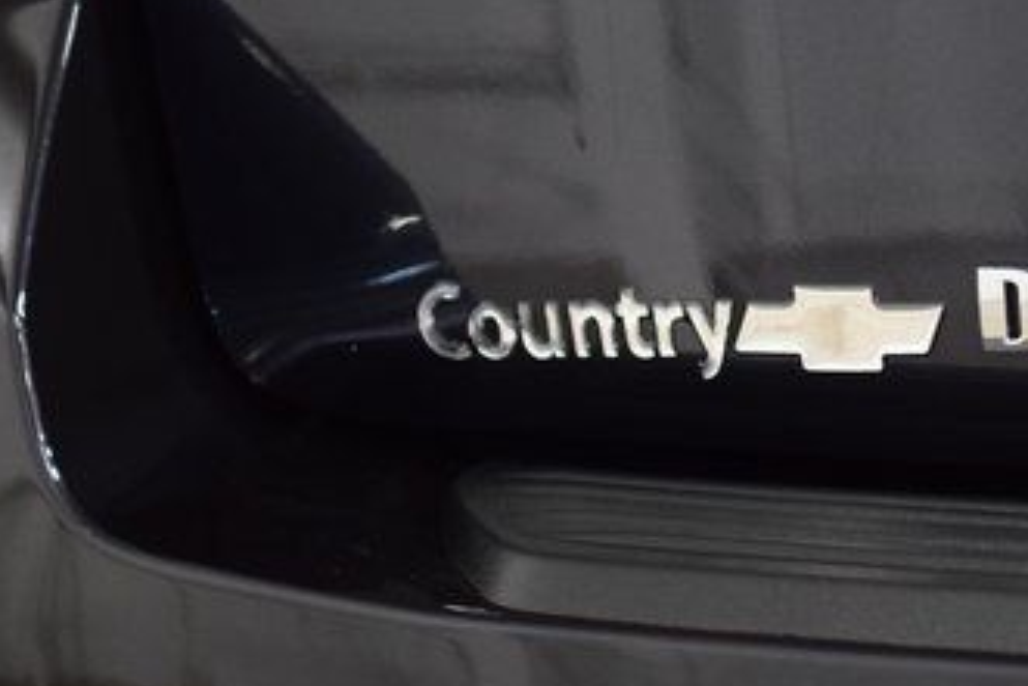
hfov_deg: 10.1
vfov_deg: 6.8
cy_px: 278
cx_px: 907
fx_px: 5799
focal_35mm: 203
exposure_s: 1/50
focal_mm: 70
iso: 1600
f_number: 2.8
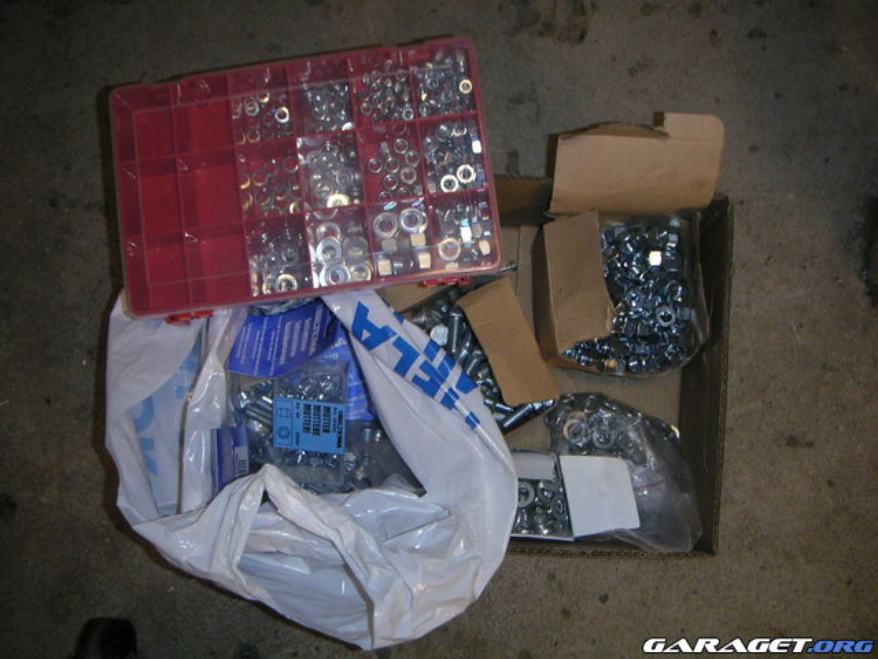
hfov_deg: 49.0
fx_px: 964
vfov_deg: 37.7
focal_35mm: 38
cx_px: 439
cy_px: 330
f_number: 2.8
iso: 160
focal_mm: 6
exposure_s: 1/45
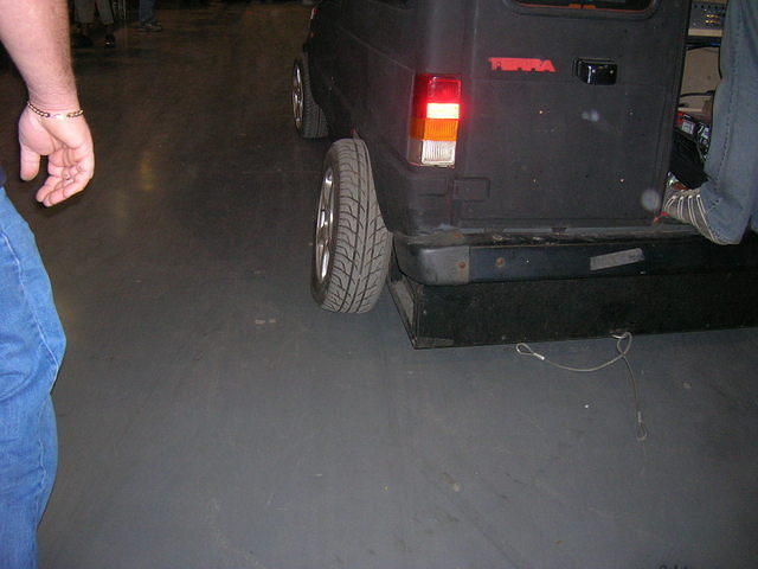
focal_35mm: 34
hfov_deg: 54.0
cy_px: 284
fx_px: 745
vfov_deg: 41.8
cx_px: 379
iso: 109
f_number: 2.9
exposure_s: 1/60.1
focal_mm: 5.7
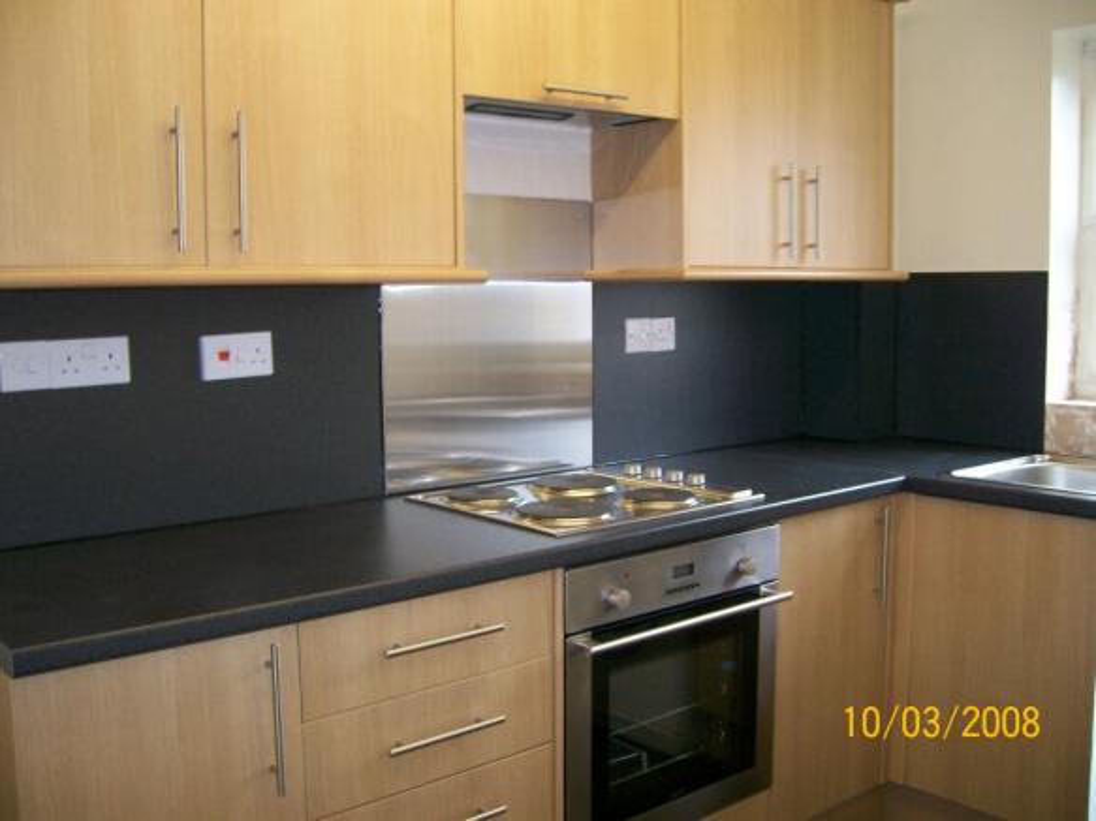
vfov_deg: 40.7
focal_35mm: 35
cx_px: 548
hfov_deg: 52.6
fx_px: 1108
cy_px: 410
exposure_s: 1/64
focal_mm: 5.8
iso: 200
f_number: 2.8
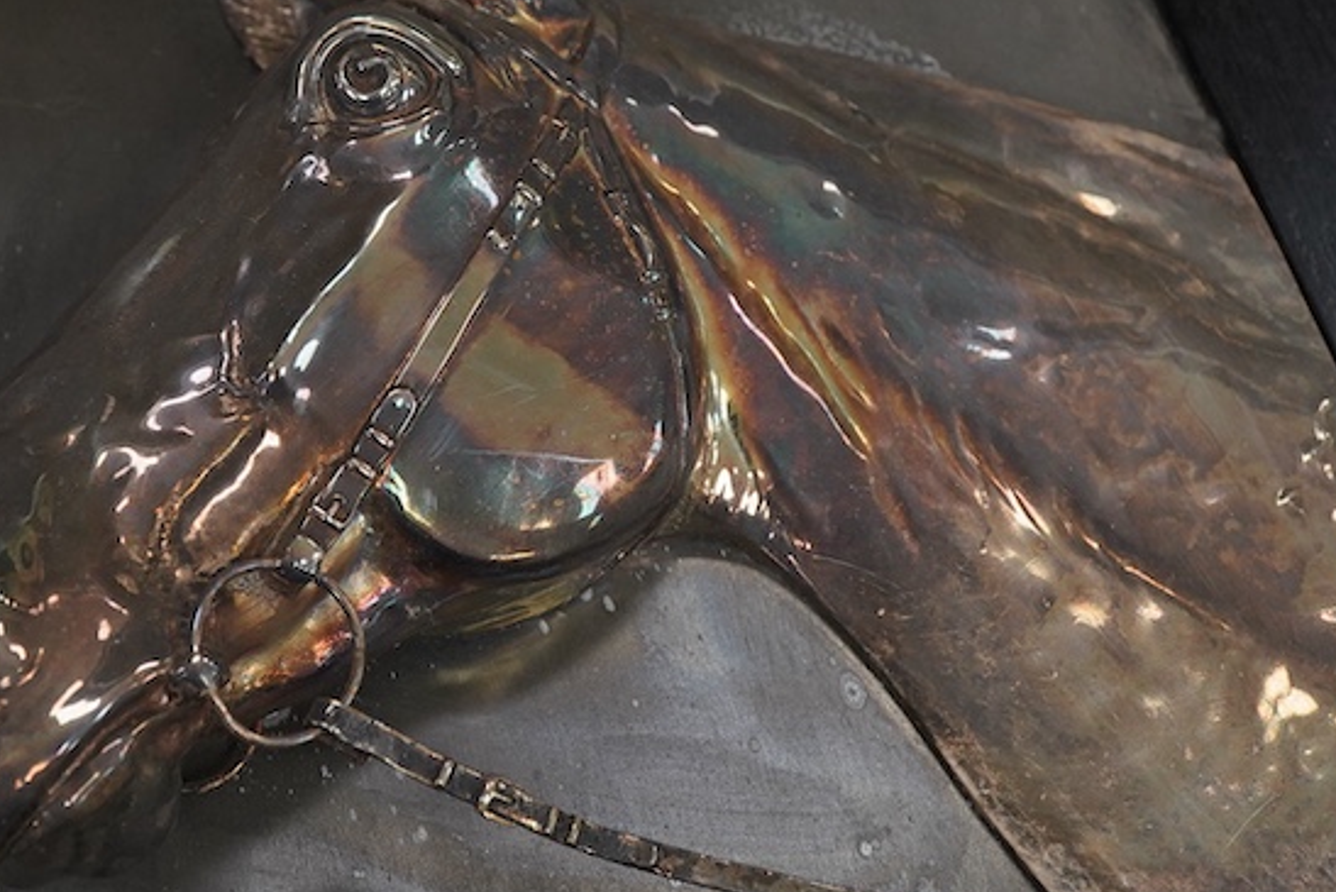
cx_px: 440
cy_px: 327
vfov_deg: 18.4
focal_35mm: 74
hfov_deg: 27.2
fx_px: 2747
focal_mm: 30
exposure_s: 1/125
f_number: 9
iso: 1250
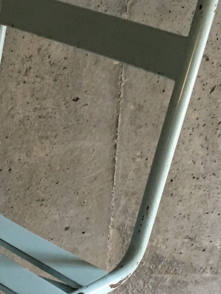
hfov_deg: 17.4
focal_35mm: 83
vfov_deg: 22.9
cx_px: 3
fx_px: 706
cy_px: 271
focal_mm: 4.15
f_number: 2.2
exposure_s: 1/33
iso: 160
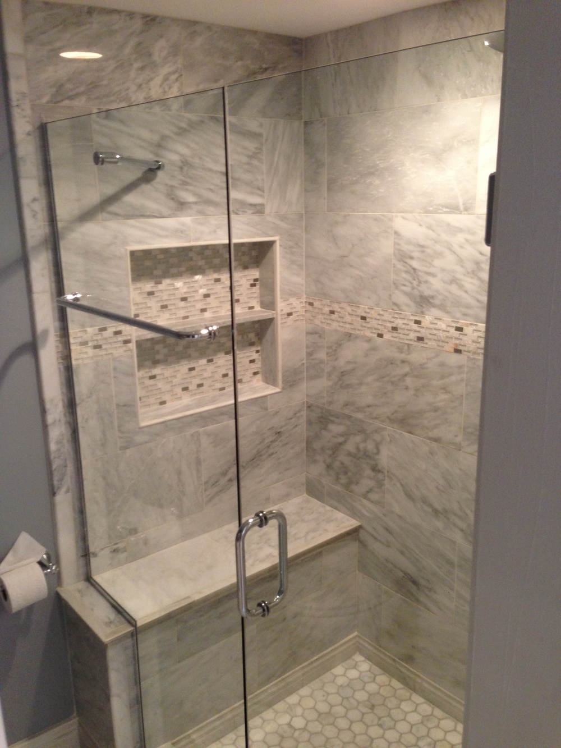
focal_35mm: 33
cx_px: 280
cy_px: 374
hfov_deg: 43.0
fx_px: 713
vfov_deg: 55.3
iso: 160
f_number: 2.4
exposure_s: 1/20
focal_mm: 4.13
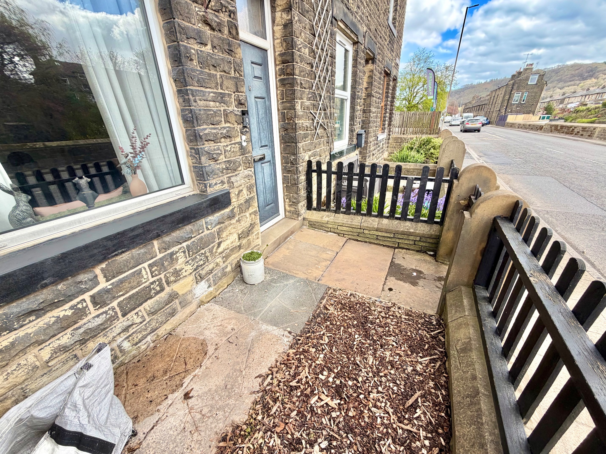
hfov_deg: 102.1
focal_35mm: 14
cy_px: 227
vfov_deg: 85.7
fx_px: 245
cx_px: 303
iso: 50
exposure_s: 1/291
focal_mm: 2.22
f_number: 2.2
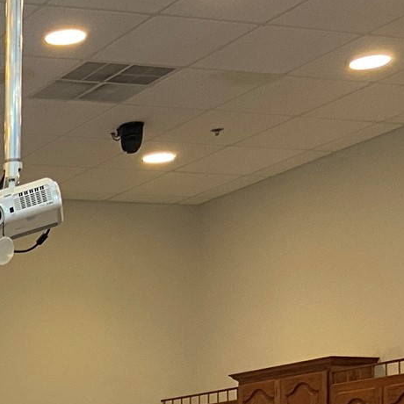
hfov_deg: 15.3
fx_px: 1268
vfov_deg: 17.1
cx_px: -352
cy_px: 516
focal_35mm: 96
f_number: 1.8
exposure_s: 1/60
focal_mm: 4.25
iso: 125
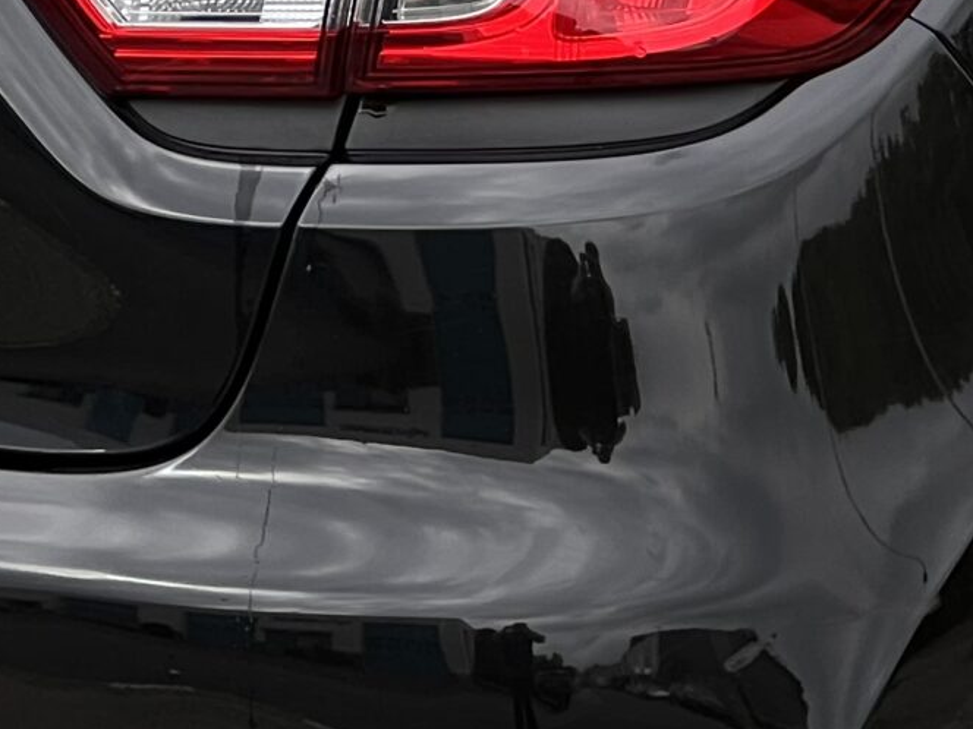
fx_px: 8348
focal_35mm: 297
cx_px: 37
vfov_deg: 5.0
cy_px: 242
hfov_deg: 6.7
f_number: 2.8
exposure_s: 1/228
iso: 32
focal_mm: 9
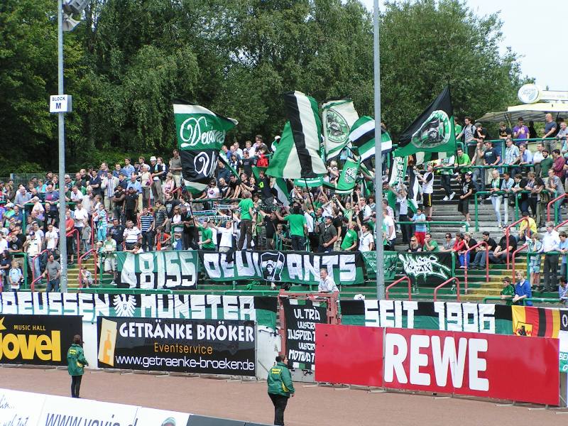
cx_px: 284
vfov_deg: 9.9
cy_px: 213
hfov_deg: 13.2
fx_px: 2461
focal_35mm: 150
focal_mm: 22.9
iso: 50
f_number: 5
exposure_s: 1/320
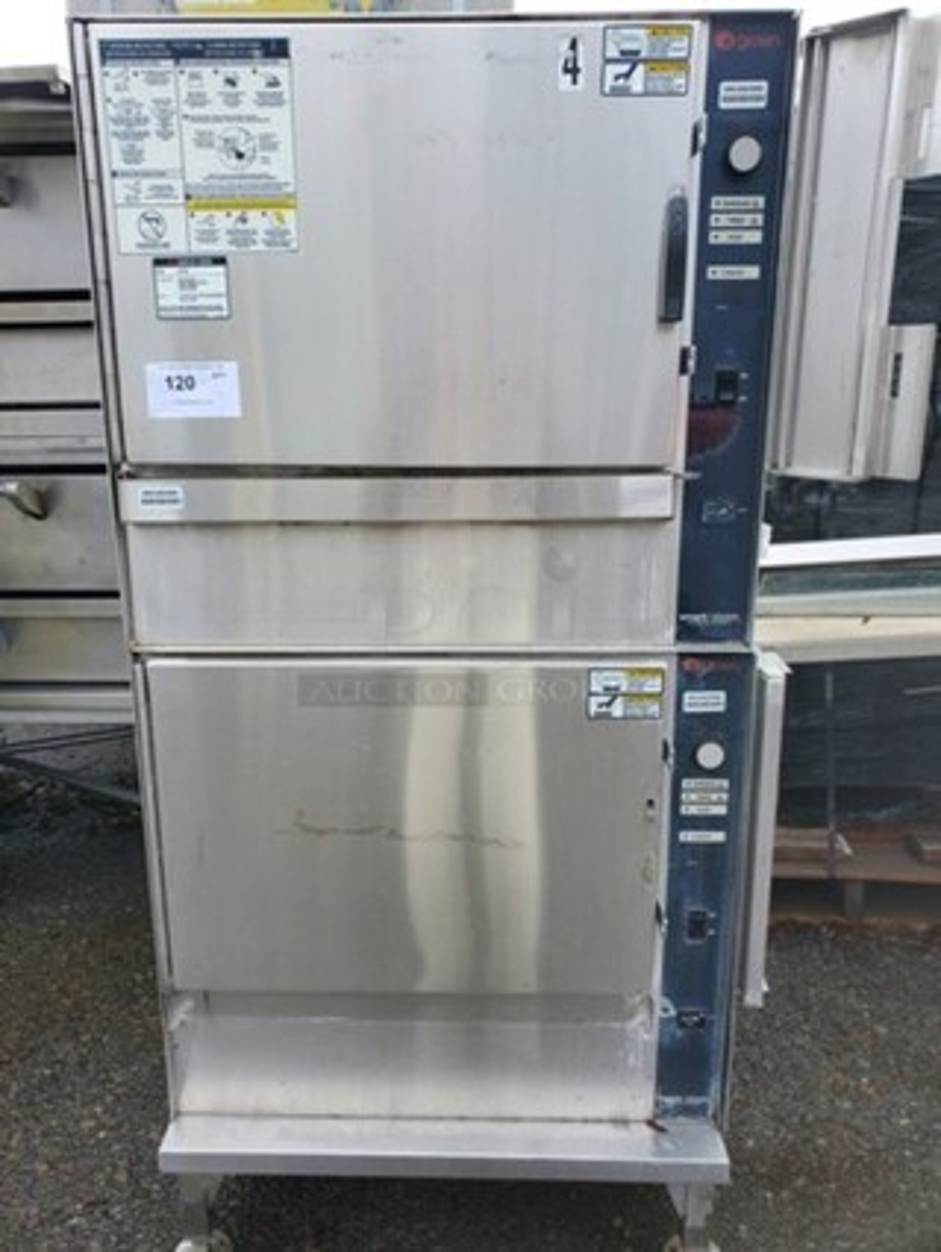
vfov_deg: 67.3
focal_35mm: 26
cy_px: 626
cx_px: 470
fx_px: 941
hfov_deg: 53.1
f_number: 2.4
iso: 50
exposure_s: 1/260
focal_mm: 4.3
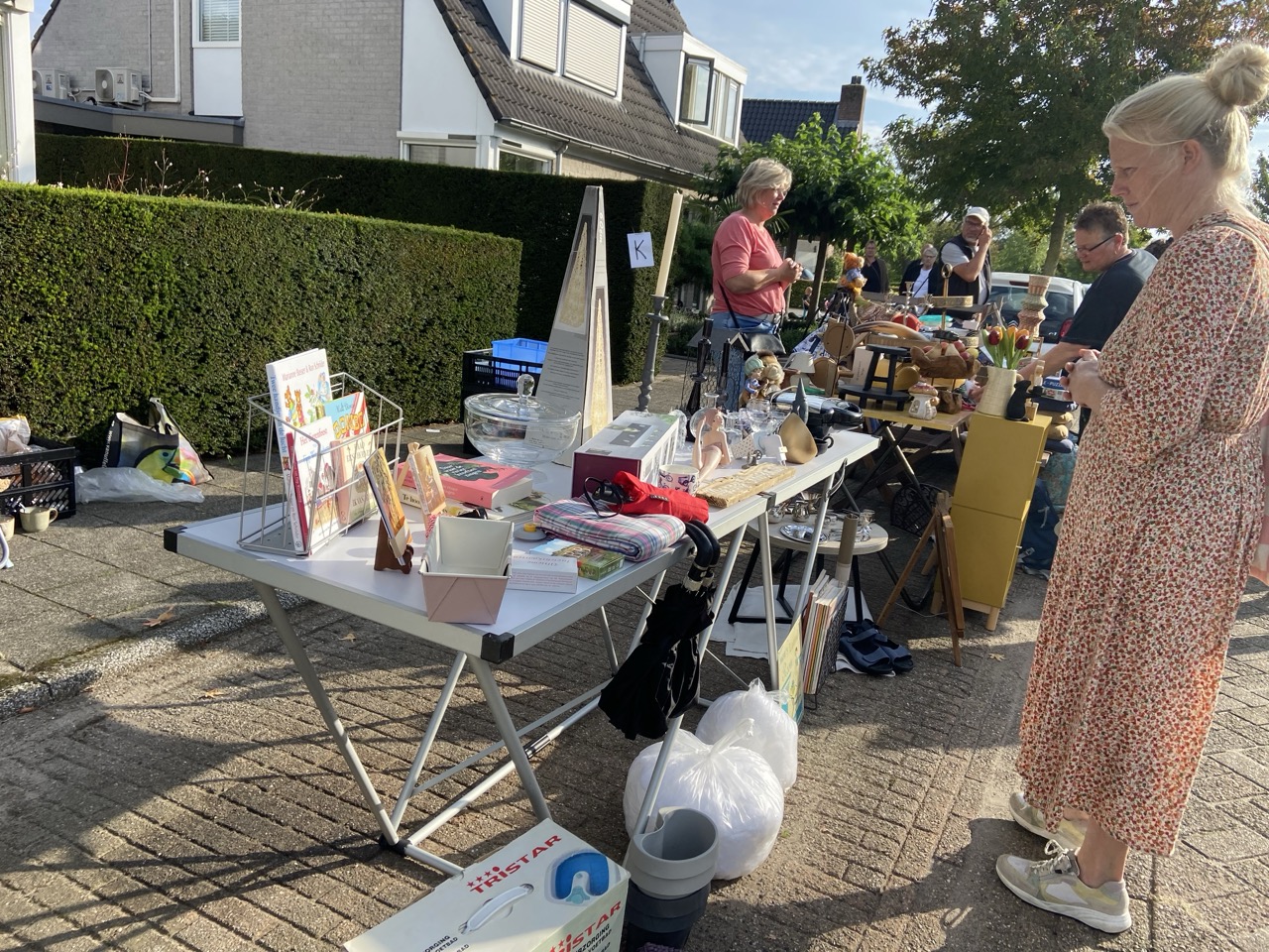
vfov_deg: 53.1
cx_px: 634
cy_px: 476
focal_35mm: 26
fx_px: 953
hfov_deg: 67.3
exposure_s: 1/1395
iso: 32
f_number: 1.8
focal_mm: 4.25
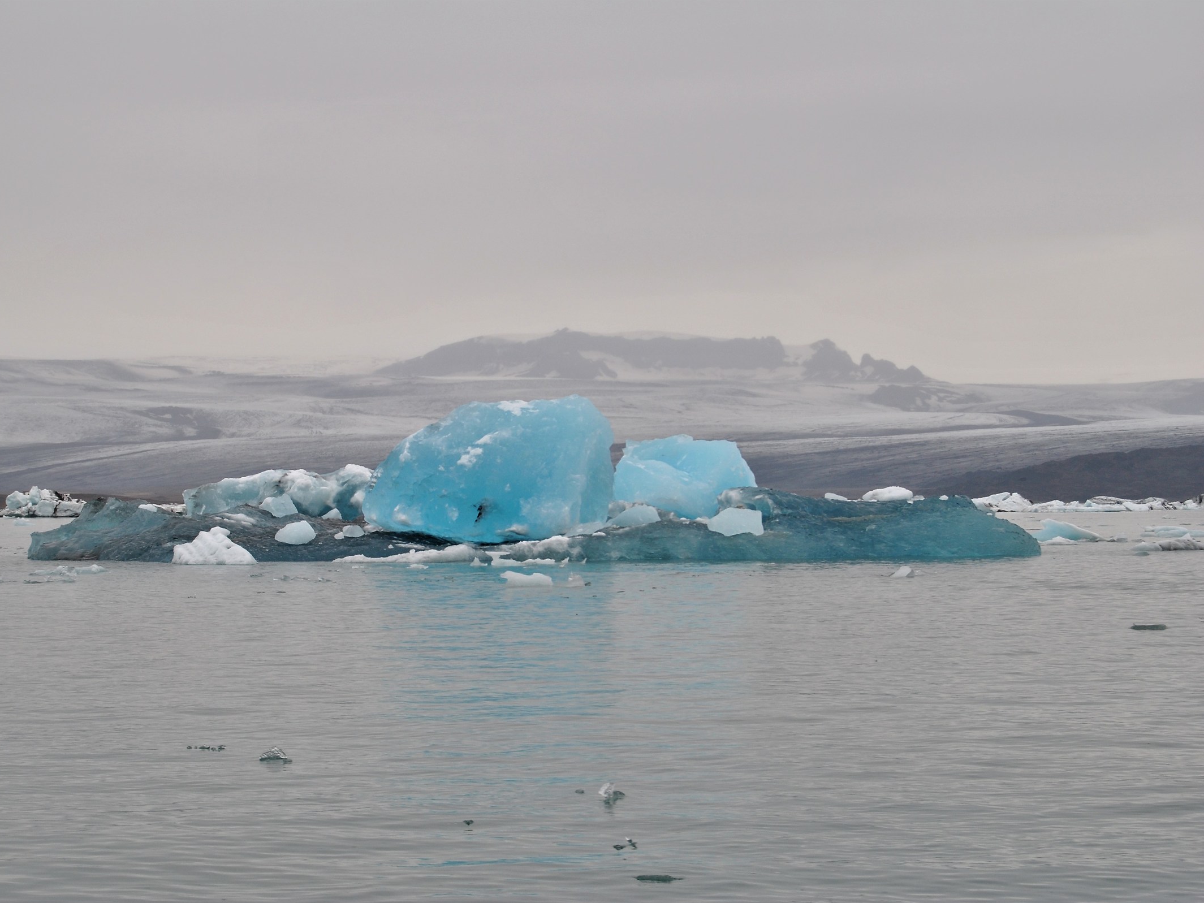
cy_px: 452
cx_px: 543
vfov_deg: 16.5
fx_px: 3115
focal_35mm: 90
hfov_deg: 21.9
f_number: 10
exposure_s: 1/250
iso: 140
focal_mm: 55
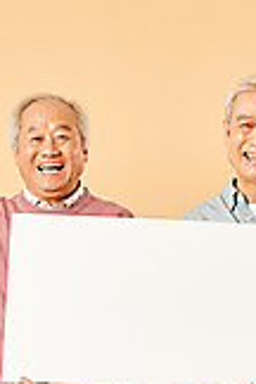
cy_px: 360
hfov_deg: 6.4
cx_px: 160
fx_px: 2272
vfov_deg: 9.6
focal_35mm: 213
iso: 100
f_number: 8
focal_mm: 86
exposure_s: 1/125
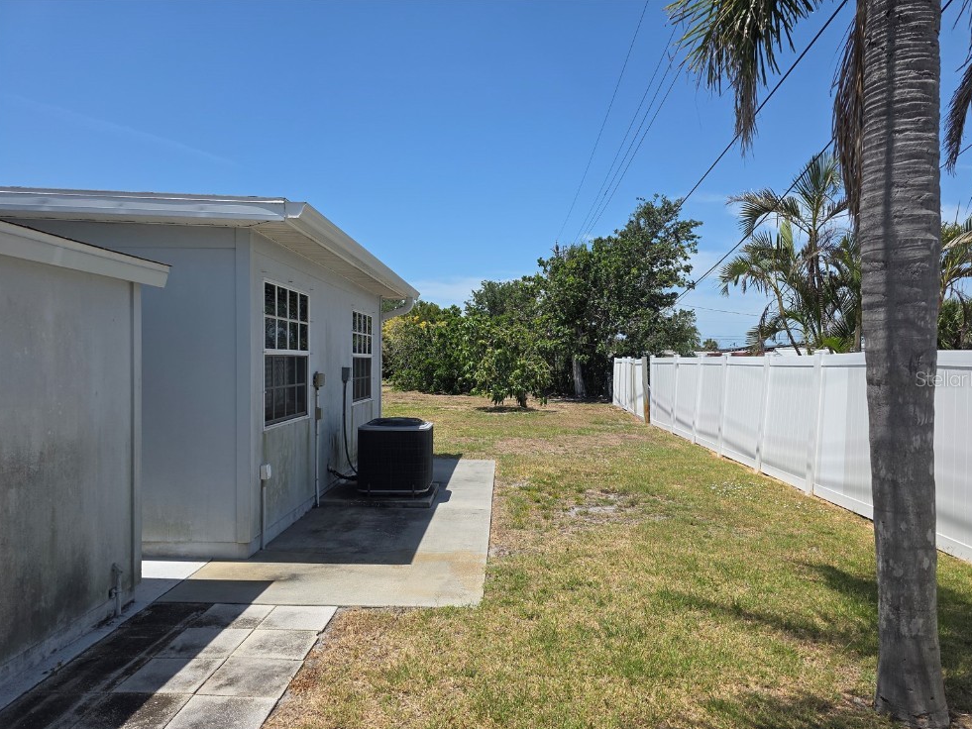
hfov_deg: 71.6
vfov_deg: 56.8
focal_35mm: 24
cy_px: 378
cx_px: 501
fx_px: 674
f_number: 1.7
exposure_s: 1/997
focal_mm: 6.3
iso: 12
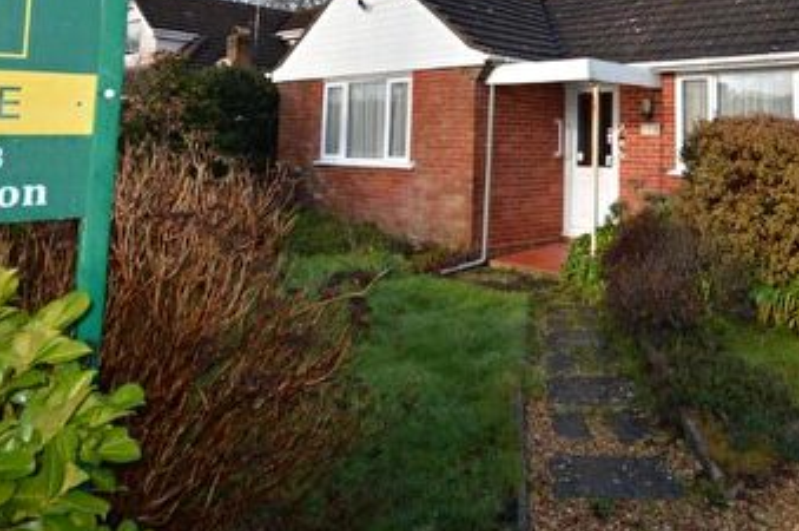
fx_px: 687
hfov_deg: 59.3
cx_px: 516
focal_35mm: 31
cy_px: 66
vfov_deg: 39.5
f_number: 5.6
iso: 100
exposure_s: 1/200
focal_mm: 10
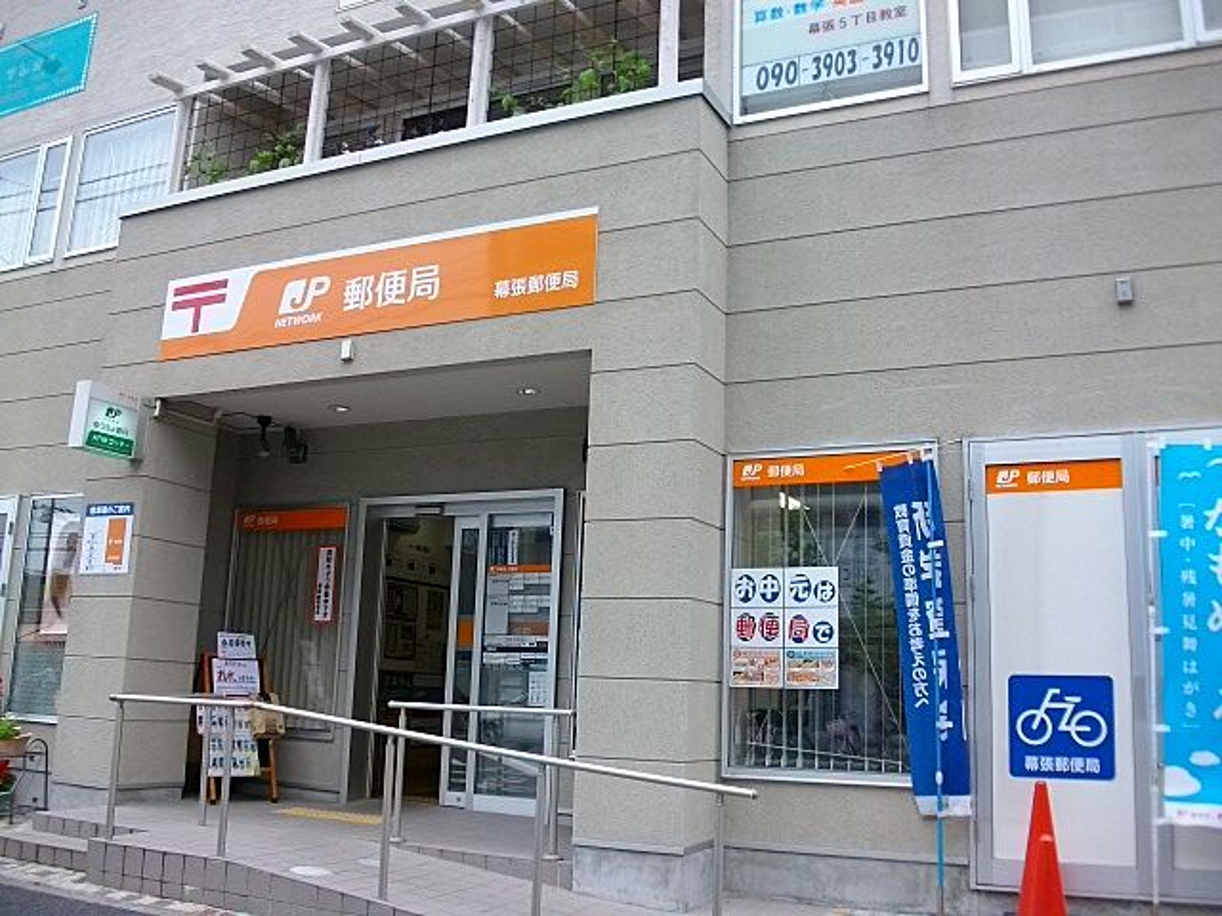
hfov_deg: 56.8
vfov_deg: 44.2
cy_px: 458
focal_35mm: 32
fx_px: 1130
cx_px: 611
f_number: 2.9
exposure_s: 1/183
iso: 80
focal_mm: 5.7
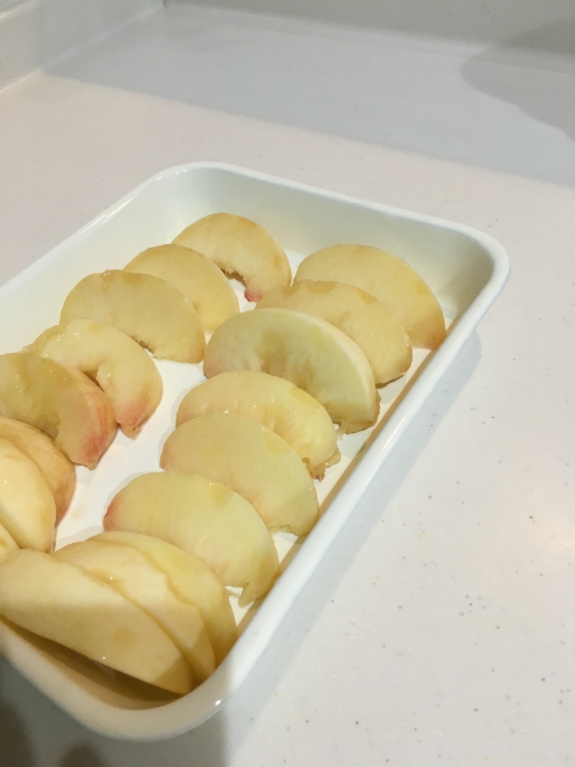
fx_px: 642
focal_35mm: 29
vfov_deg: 61.7
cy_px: 384
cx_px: 288
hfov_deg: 48.2
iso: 64
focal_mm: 4.15
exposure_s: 1/30
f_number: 2.2
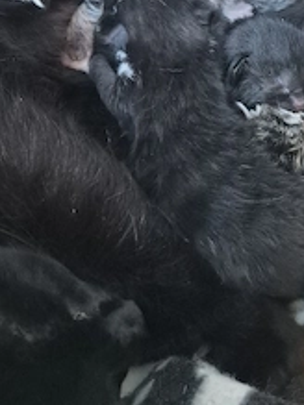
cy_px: 52
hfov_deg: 33.2
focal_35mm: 42
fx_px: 492
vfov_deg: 41.7
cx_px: 248
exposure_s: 1/100
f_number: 1.8
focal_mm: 5.4
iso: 1600
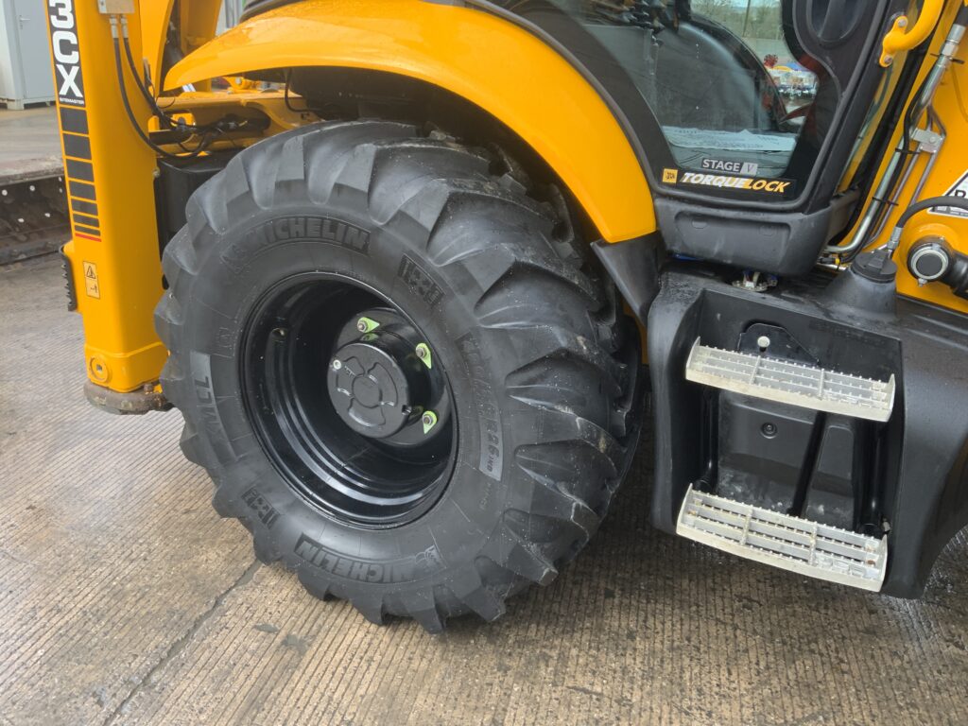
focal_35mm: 29
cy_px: 363
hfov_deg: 61.7
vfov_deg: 48.2
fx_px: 811
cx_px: 484
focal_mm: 3
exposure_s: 1/122
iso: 16
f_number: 1.8
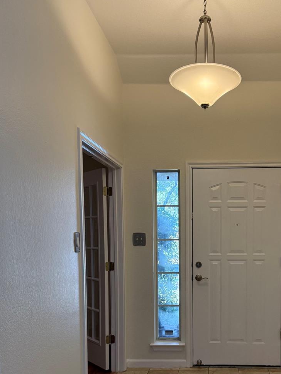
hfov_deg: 37.0
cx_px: 203
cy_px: 263
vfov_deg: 47.8
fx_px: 411
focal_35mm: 38
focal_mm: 6.76
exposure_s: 1/208
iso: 200
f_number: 1.78
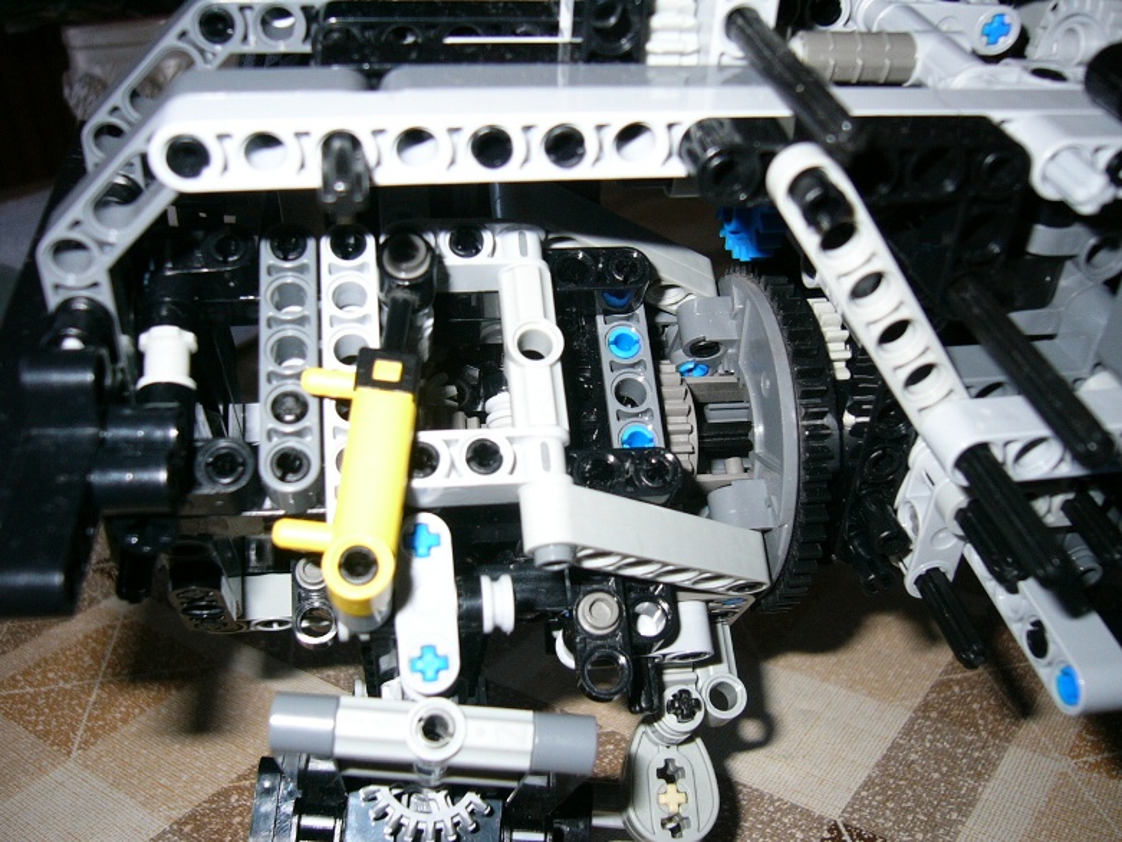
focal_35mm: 35
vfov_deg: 40.7
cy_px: 421
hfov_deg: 52.6
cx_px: 561
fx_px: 1135
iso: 100
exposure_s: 1/60
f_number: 2.8
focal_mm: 5.8
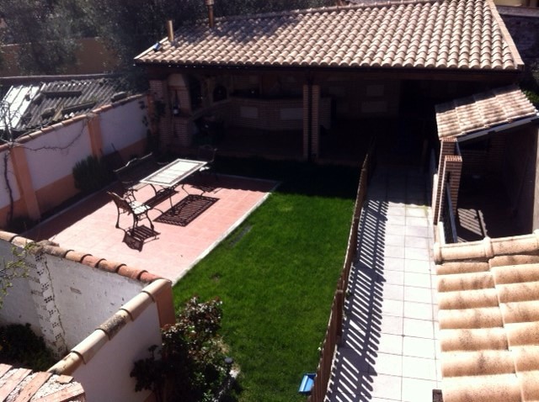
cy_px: 201
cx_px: 270
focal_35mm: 35
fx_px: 544
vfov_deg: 40.6
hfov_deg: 52.7
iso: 80
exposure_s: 1/1005
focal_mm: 3.85
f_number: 2.8
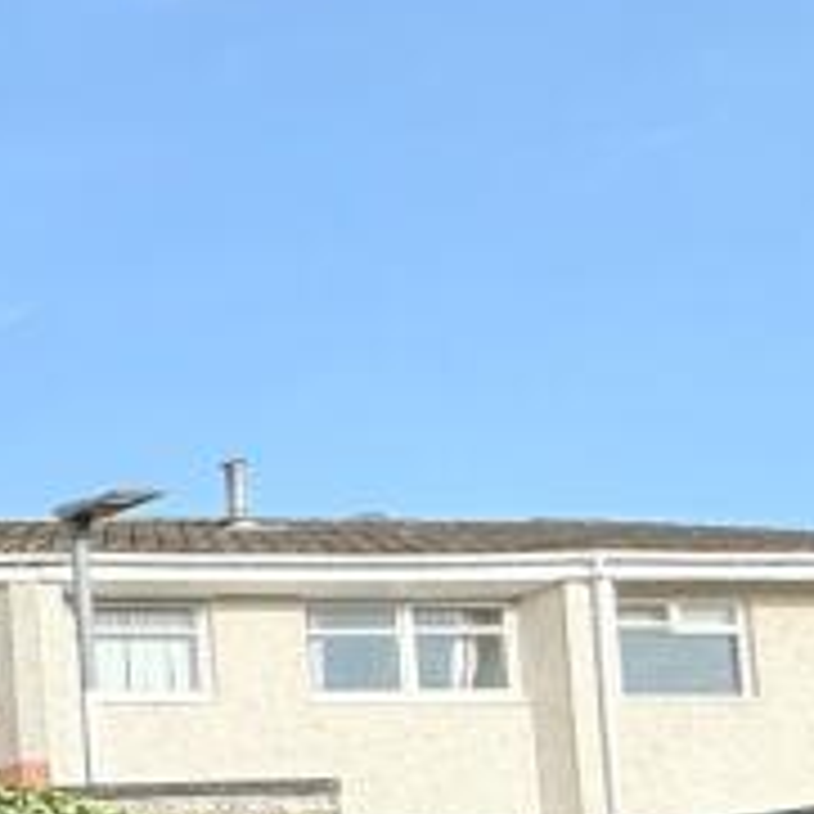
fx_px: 1862
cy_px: 1021
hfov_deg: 12.5
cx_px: -1466
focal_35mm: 70
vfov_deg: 22.4
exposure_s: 1/1312
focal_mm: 2.22
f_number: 2.2
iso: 50
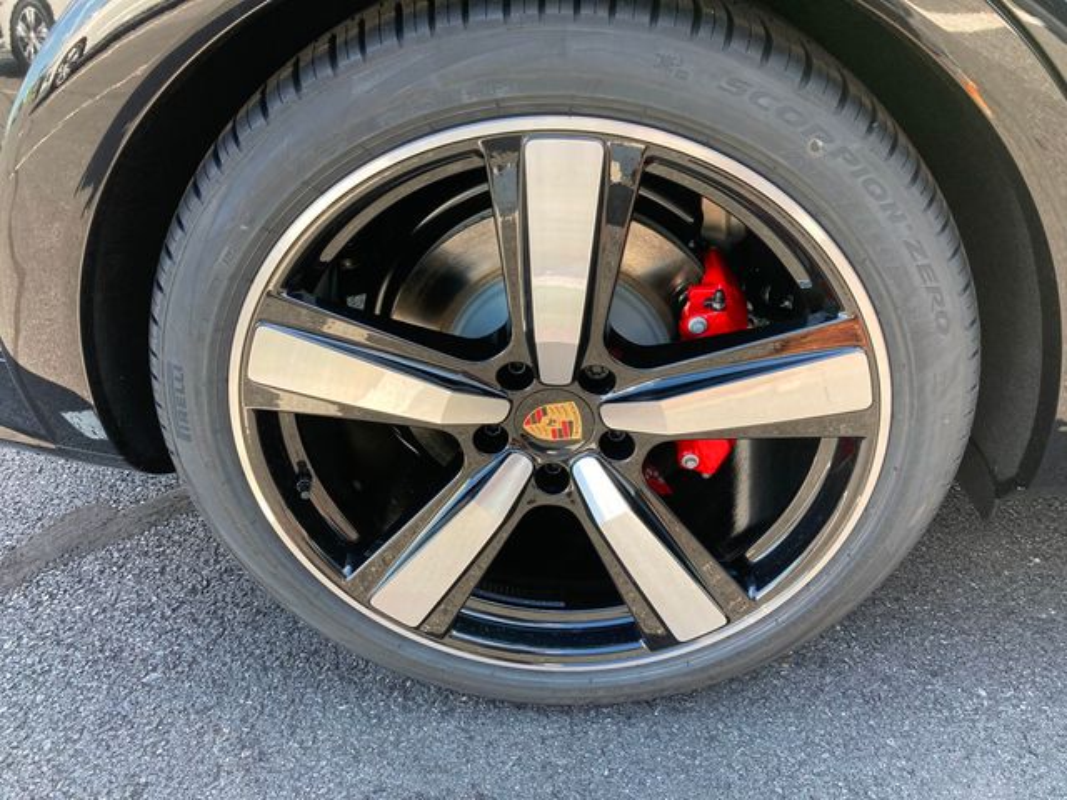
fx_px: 863
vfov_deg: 49.7
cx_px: 534
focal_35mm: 28
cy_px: 400
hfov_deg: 63.4
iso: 32
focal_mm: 3.99
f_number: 1.8
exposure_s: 1/121
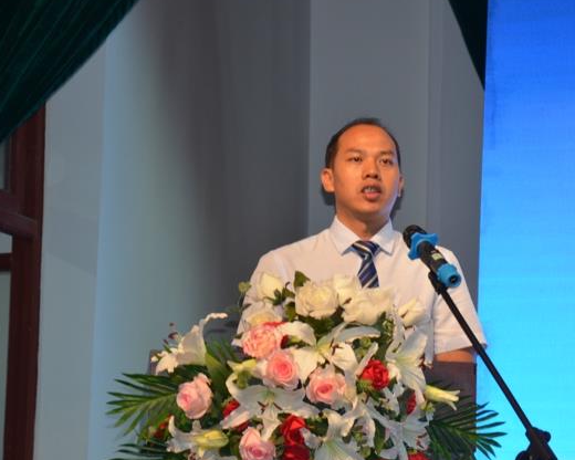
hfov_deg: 8.5
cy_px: 225
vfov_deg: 6.8
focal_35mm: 227
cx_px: 363
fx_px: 3858
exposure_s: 1/60
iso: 640
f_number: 5.6
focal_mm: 105
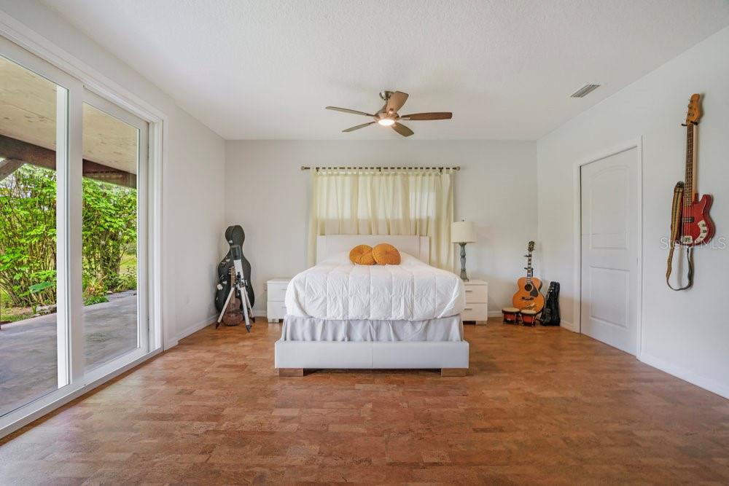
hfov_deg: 96.7
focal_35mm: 16
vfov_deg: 73.8
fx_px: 324
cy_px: 243
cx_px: 364
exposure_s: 1/30
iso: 160
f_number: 16
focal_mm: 16
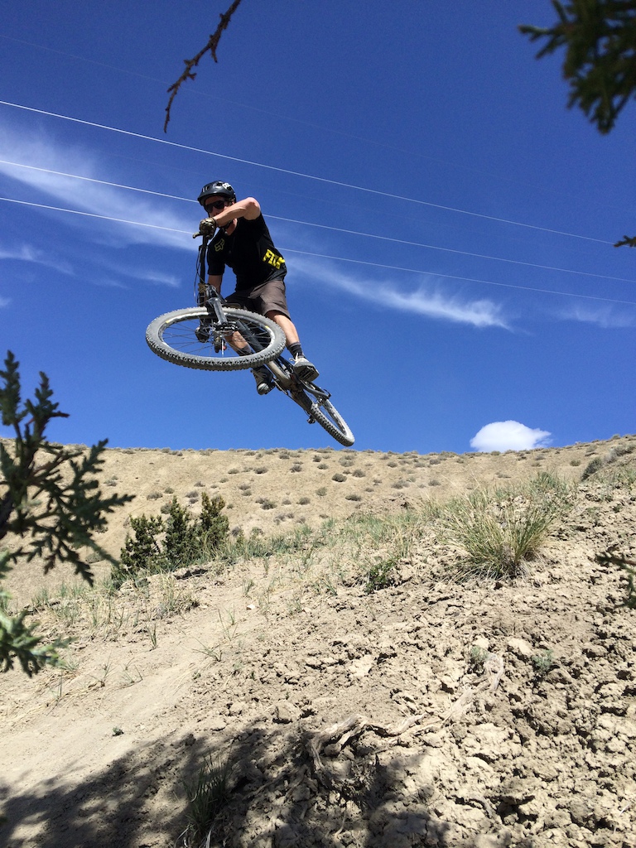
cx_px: 318
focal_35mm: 29
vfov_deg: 61.7
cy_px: 424
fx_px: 710
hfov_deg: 48.2
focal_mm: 4.15
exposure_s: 1/2415
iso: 32
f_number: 2.2
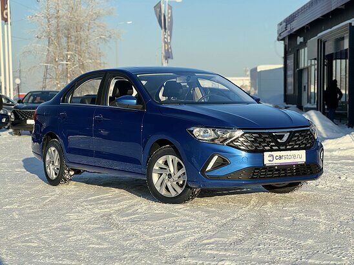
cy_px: 132
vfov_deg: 19.1
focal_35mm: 77
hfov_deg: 25.4
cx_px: 177
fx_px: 787
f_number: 2.8
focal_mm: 9
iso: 25
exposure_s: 1/392
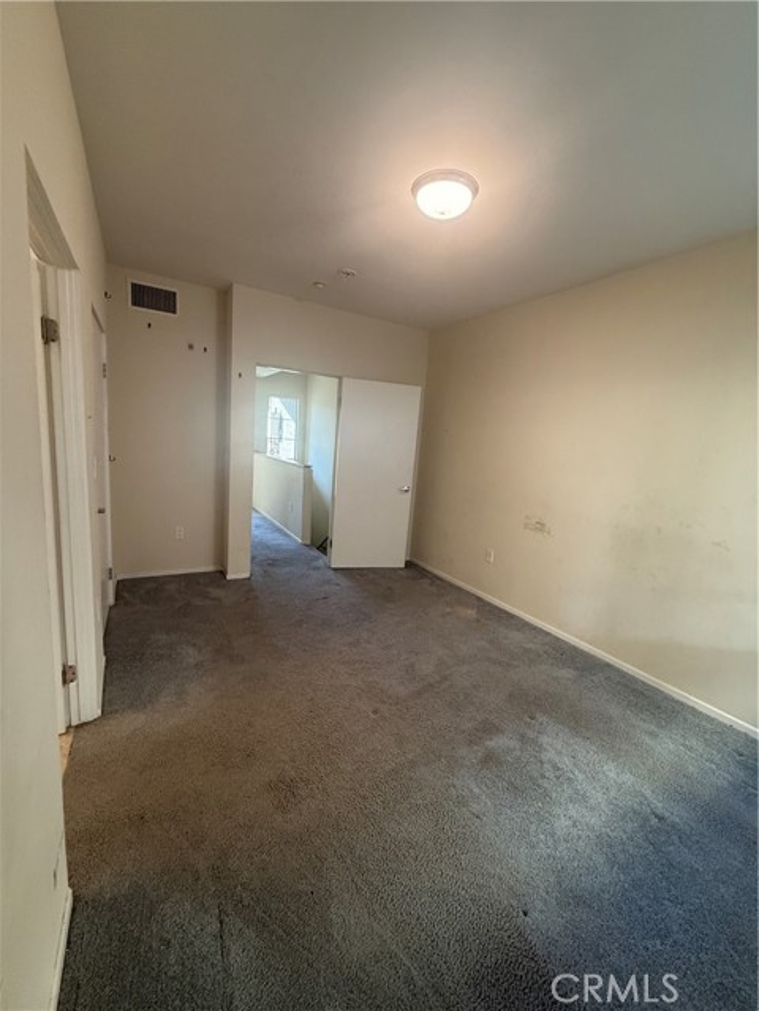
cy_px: 506
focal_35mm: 14
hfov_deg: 85.7
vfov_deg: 102.1
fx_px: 409
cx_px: 380
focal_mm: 2.22
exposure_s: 1/120
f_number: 2.2
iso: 500
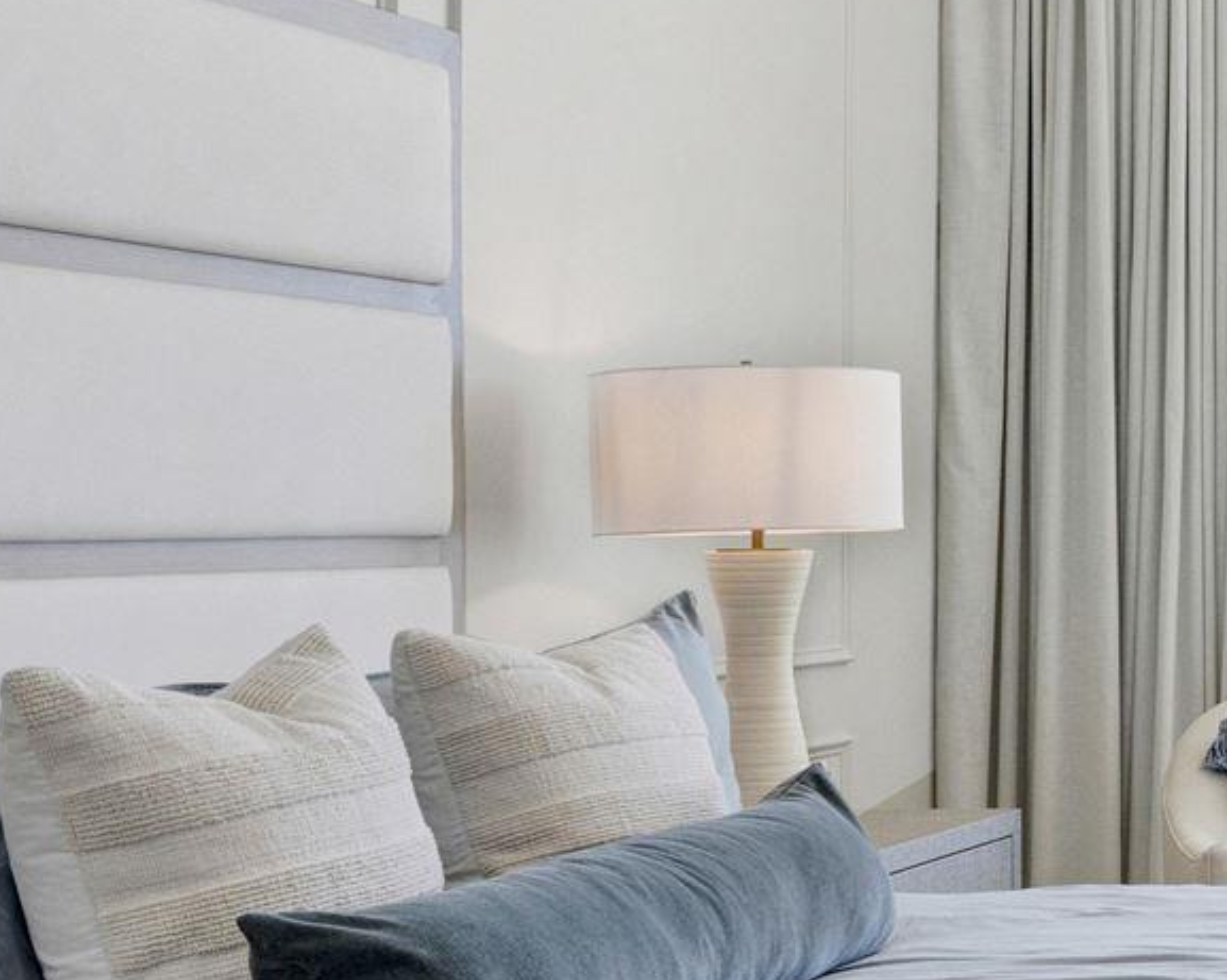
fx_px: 2722
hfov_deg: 20.2
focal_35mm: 75
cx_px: 2050
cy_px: 480
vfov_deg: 20.4
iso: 400
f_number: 11
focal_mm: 15
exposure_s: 1/100
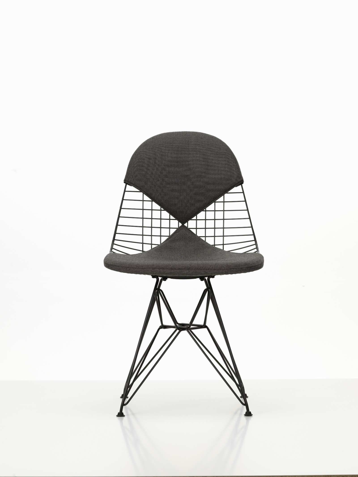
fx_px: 2276
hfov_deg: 9.0
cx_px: 179
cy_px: 238
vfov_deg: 12.0
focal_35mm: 165
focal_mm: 210
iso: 100
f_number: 13
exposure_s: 1/60
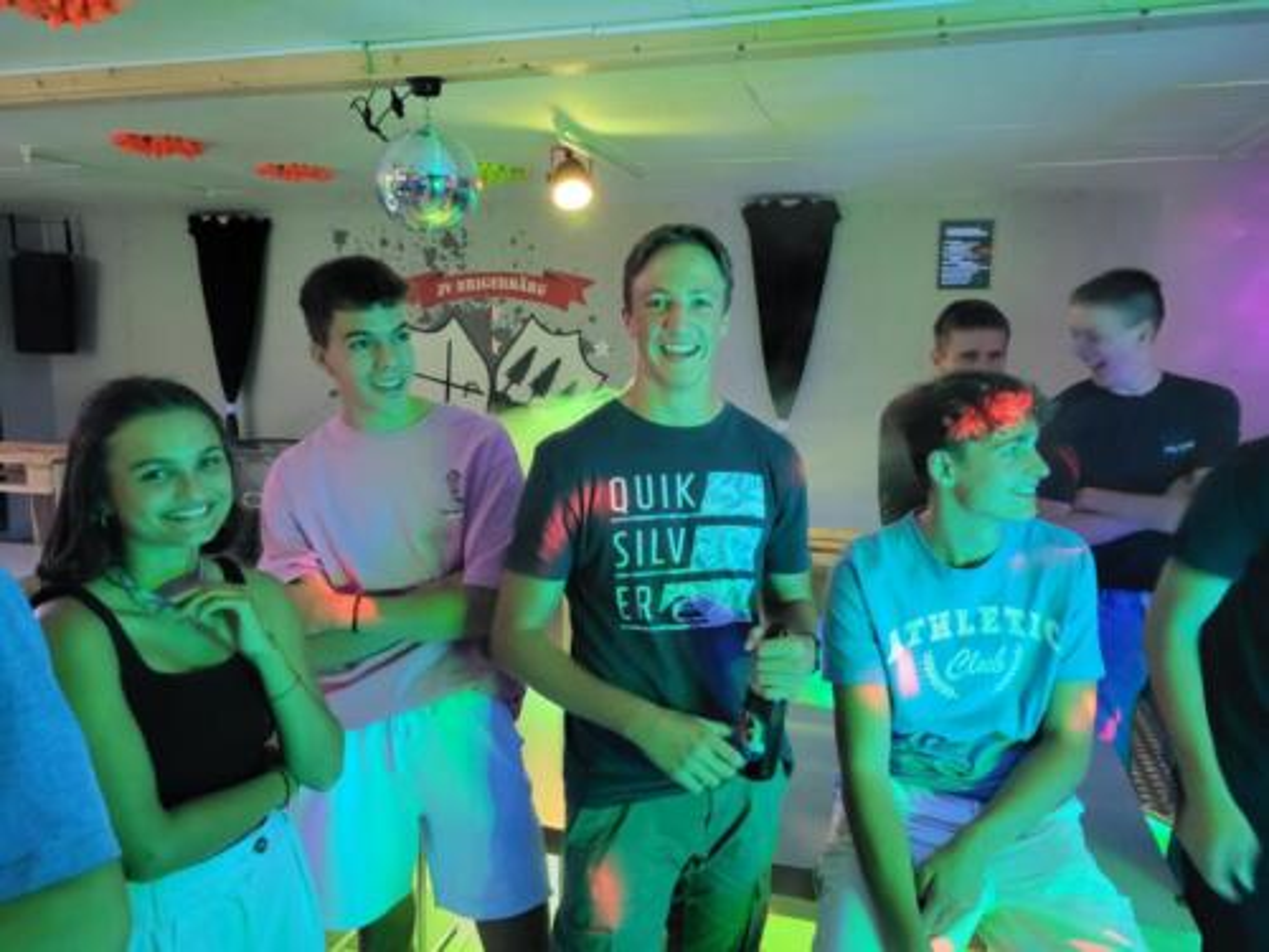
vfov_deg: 53.1
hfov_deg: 67.3
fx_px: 953
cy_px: 476
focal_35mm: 26
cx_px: 634
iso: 1600
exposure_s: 1/20
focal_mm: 5.4
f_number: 1.8
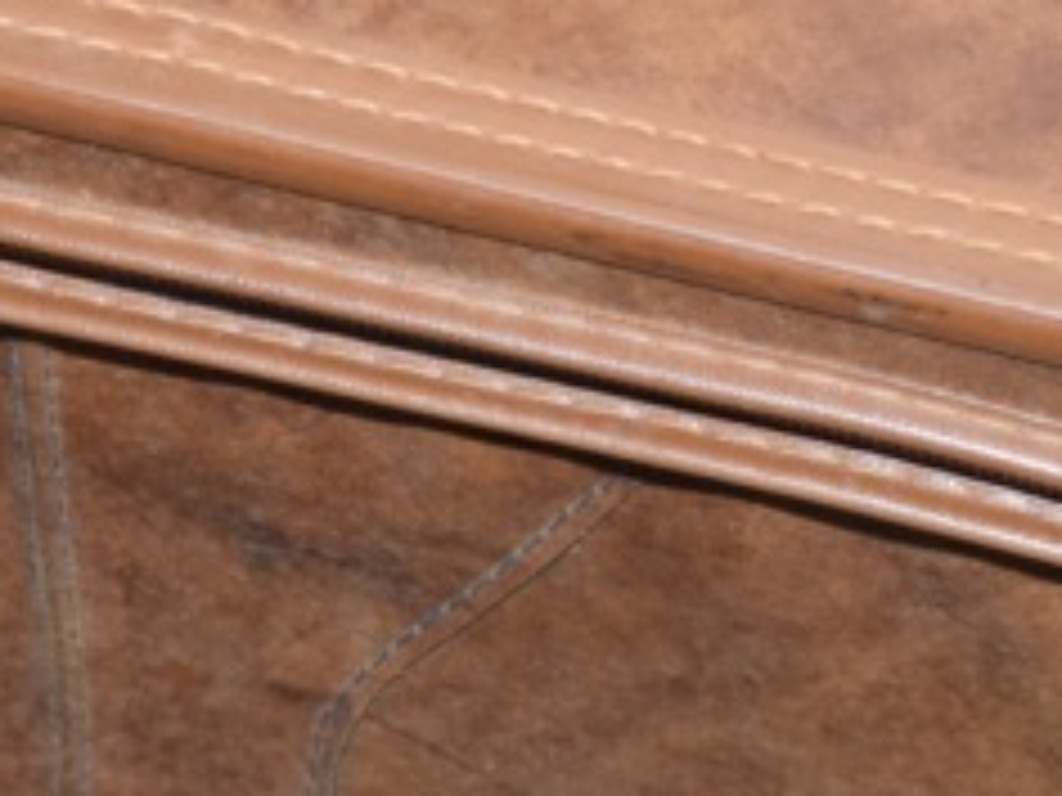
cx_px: 284
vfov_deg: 4.9
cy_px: 223
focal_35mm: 306
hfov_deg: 6.5
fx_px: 9388
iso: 1400
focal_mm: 50
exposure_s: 1/60
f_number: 5.6
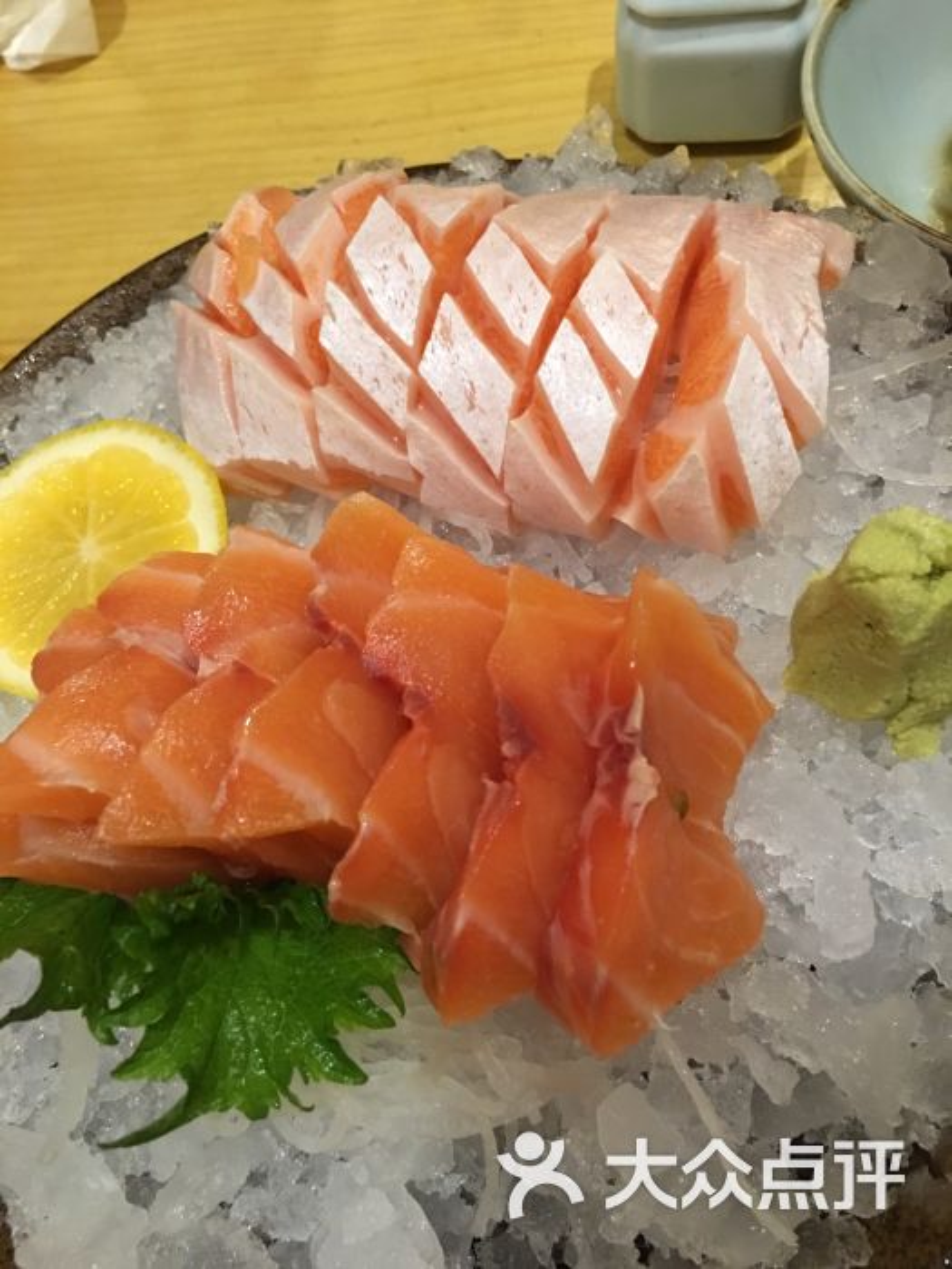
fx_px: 1063
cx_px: 476
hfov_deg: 48.2
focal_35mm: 29
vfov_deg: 61.7
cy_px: 634
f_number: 2.2
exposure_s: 1/8
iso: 160
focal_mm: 4.15
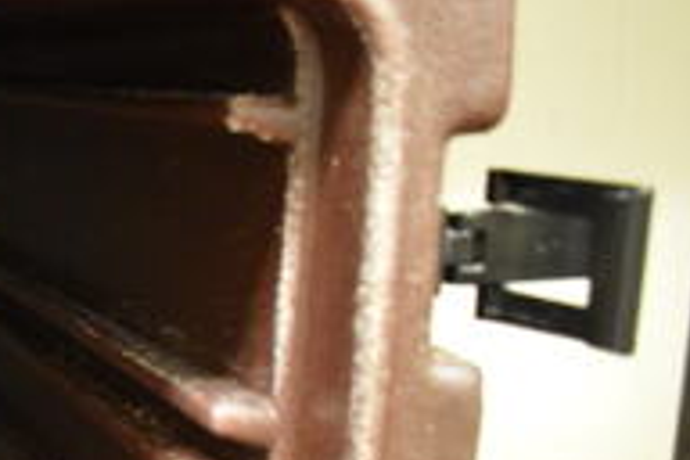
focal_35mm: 86
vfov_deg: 15.3
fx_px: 1648
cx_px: -392
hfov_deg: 19.9
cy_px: 553
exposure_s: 1/20
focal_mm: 18
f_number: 3.5
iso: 3200
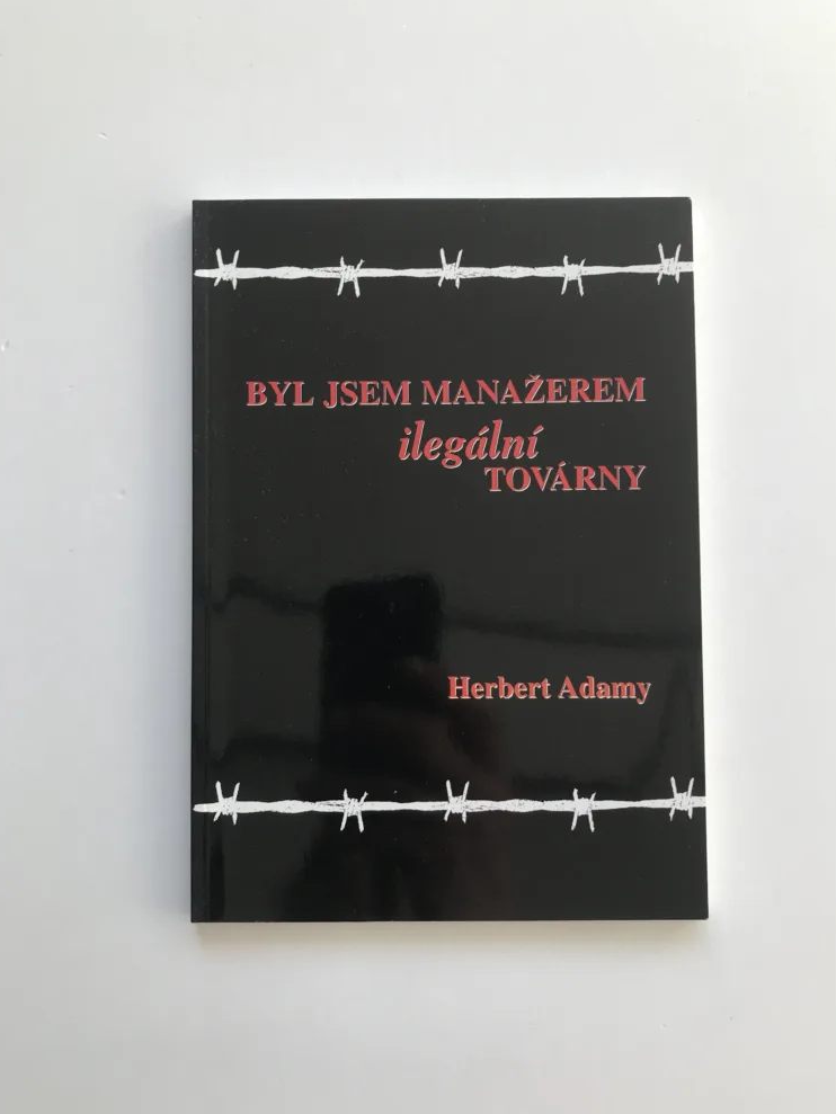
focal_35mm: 29
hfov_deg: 48.2
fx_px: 934
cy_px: 555
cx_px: 420
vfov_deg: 61.7
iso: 20
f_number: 1.8
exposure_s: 1/129
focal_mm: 3.99
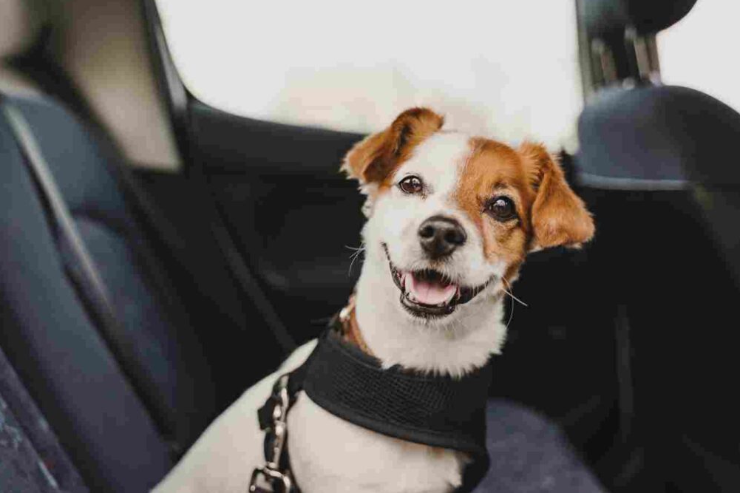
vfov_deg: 29.9
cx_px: 373
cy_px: 245
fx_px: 925
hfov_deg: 43.6
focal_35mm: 45
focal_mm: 44
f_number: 2.8
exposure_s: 1/640
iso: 800
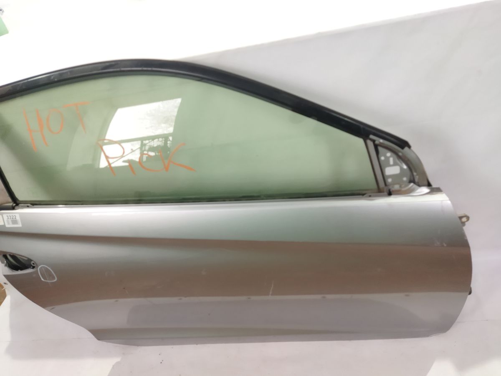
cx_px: 250
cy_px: 188
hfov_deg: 65.3
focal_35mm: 27
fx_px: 391
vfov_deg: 51.4
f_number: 1.79
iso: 213
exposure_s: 1/25
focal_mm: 4.71
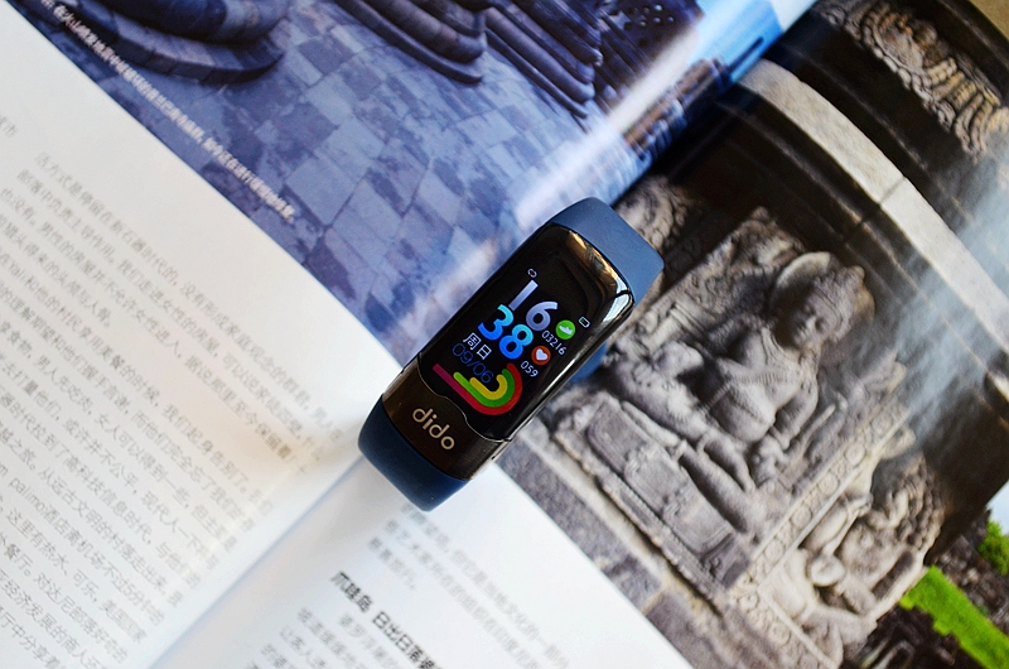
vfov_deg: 16.5
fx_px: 2308
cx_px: 504
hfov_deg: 24.7
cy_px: 334
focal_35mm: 82
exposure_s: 1/60
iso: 450
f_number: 5.6
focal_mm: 55
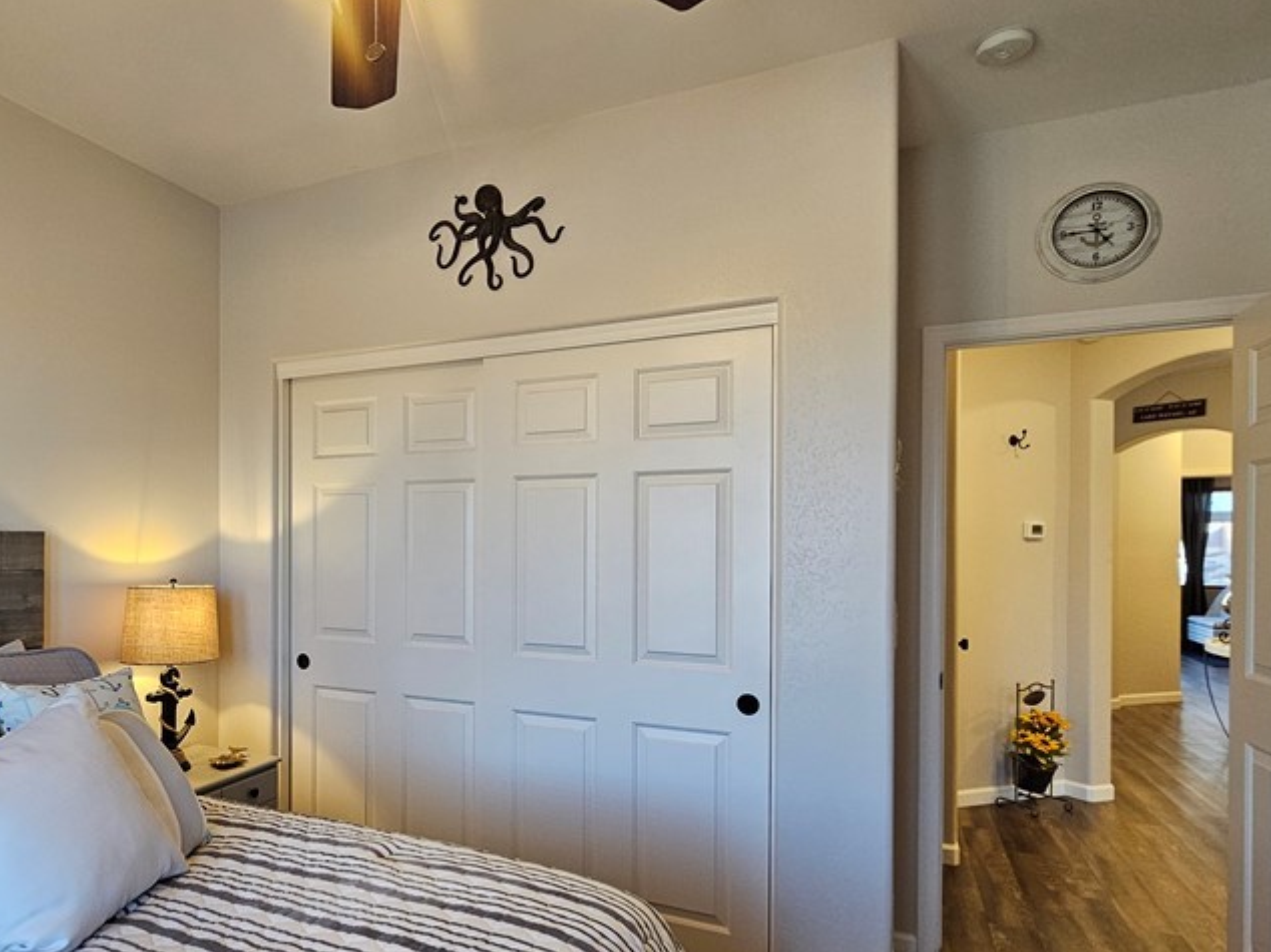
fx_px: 771
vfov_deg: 63.2
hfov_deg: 76.6
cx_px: 427
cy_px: 537
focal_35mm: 21
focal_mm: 2.2
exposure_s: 1/60
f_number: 2.2
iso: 200
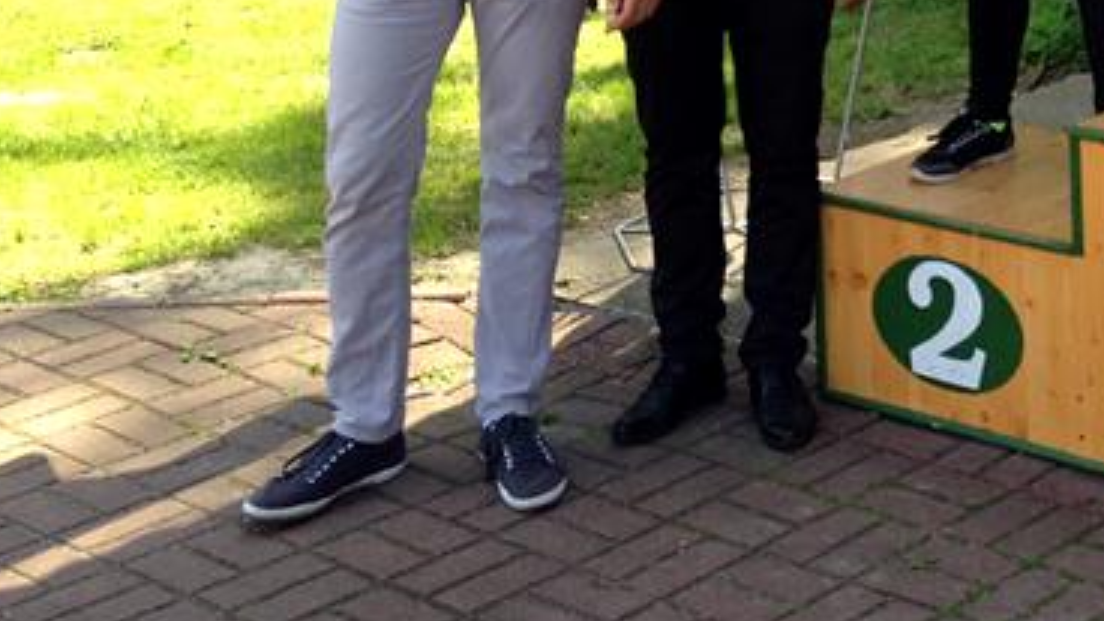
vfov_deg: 13.1
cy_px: -264
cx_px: 1227
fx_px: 2576
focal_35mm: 88
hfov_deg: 22.7
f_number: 2.4
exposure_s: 1/317
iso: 50
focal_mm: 4.28
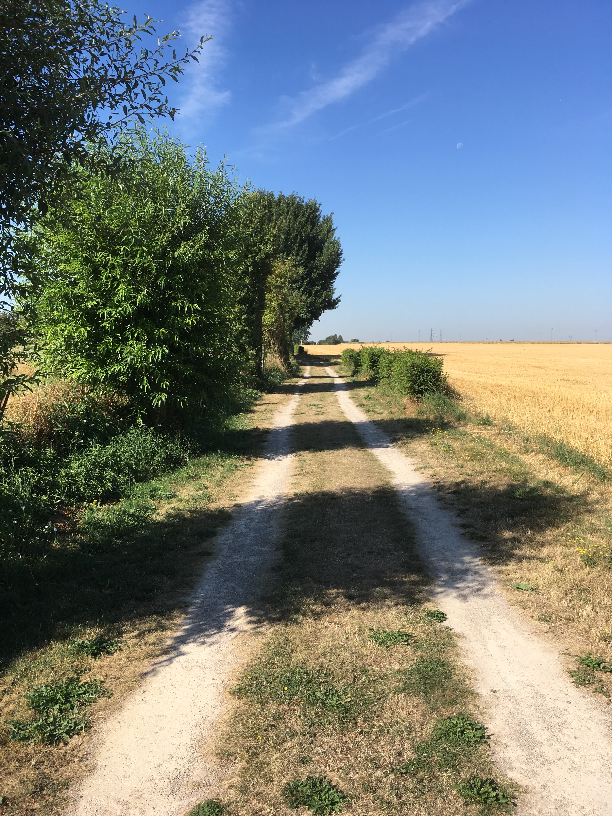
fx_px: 684
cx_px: 306
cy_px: 408
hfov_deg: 48.2
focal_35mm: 29
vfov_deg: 61.7
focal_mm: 4.15
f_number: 2.2
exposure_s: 1/1068
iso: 25
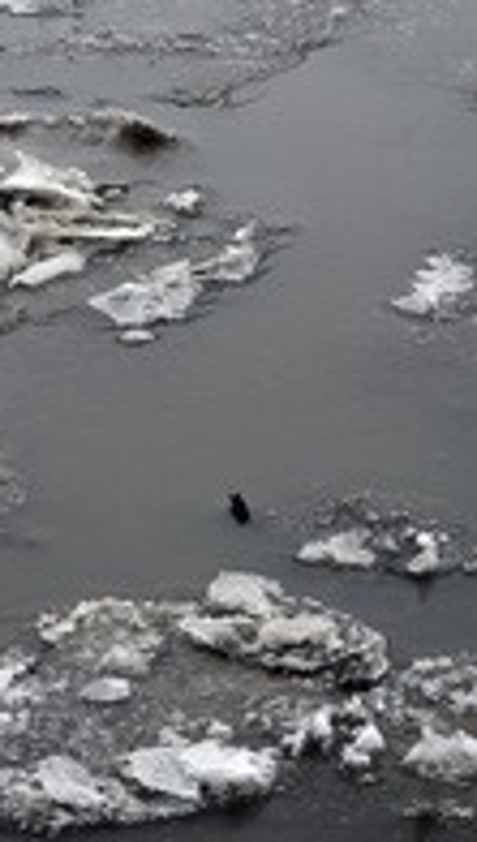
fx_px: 3579
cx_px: -60
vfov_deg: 13.4
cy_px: 359
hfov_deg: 7.6
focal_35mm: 160
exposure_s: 1/250
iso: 100
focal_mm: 50
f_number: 6.3
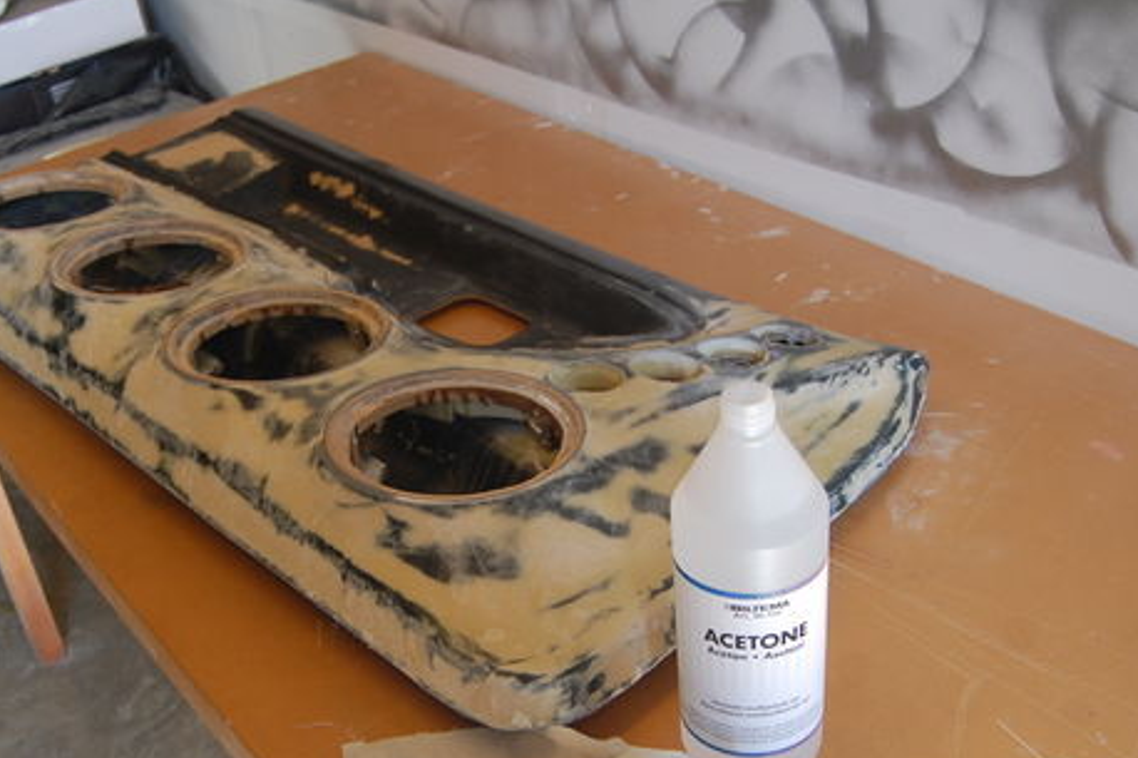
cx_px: 432
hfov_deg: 42.5
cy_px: 500
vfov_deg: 29.0
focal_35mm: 46
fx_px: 1454
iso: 400
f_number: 4
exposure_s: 1/60
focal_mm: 22
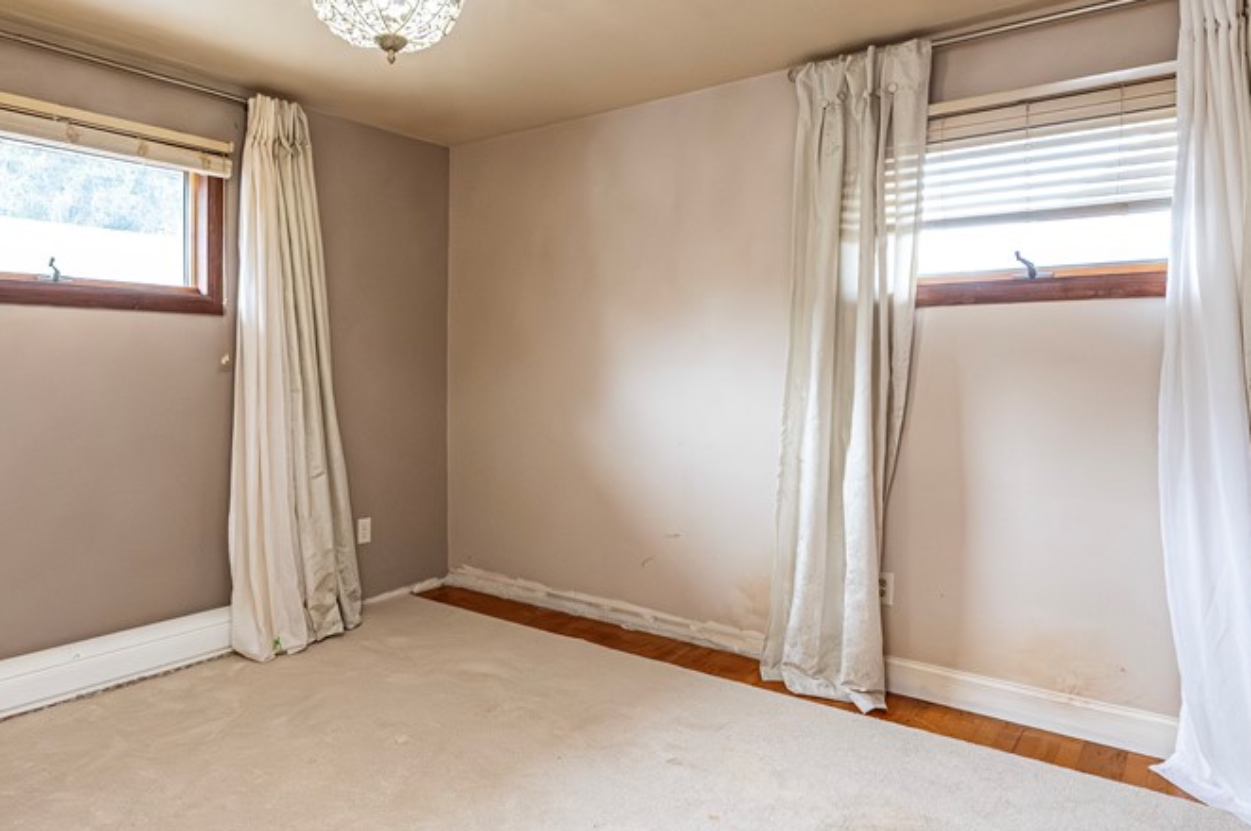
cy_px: 407
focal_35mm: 23
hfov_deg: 75.6
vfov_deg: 55.0
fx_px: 798
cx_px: 523
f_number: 8
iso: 5000
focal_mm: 14
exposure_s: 1/160
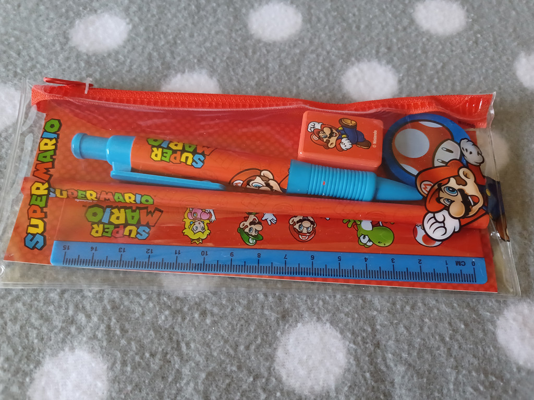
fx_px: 386
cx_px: 267
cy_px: 200
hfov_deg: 69.4
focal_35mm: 25
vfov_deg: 54.9
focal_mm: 4.6
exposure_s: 1/25
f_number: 1.8
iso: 640
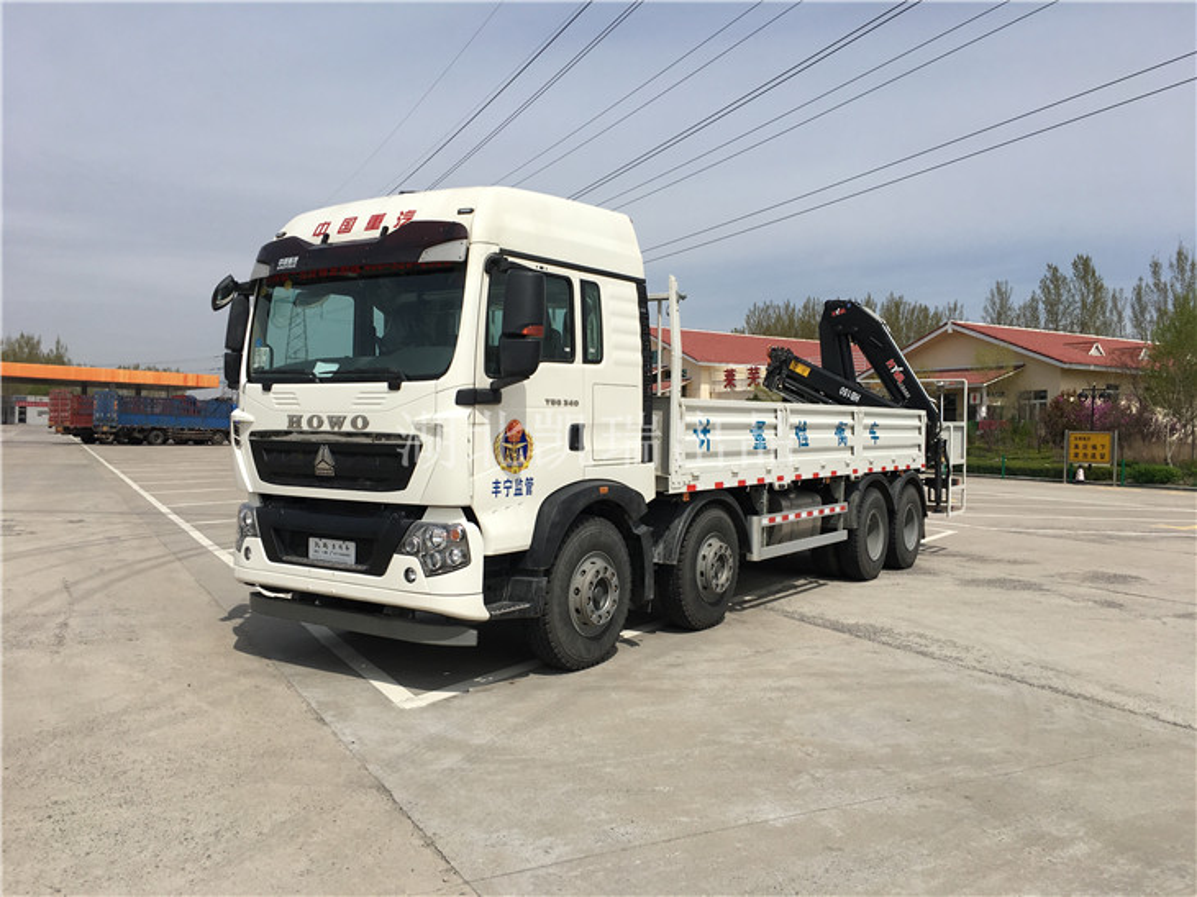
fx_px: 1002
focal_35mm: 29
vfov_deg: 48.2
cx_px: 598
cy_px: 448
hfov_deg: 61.7
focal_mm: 4.15
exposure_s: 1/3077
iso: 25
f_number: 2.2
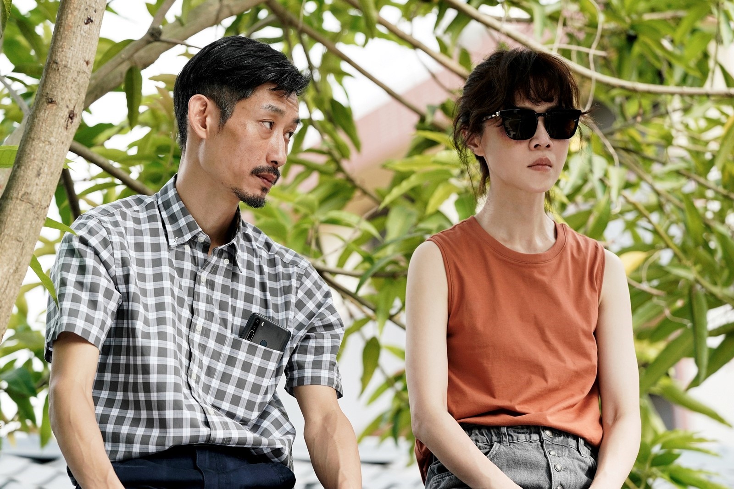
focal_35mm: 138
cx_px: 367
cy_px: 244
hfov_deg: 14.9
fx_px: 2814
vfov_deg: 9.9
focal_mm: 138
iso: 400
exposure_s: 1/500
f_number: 4
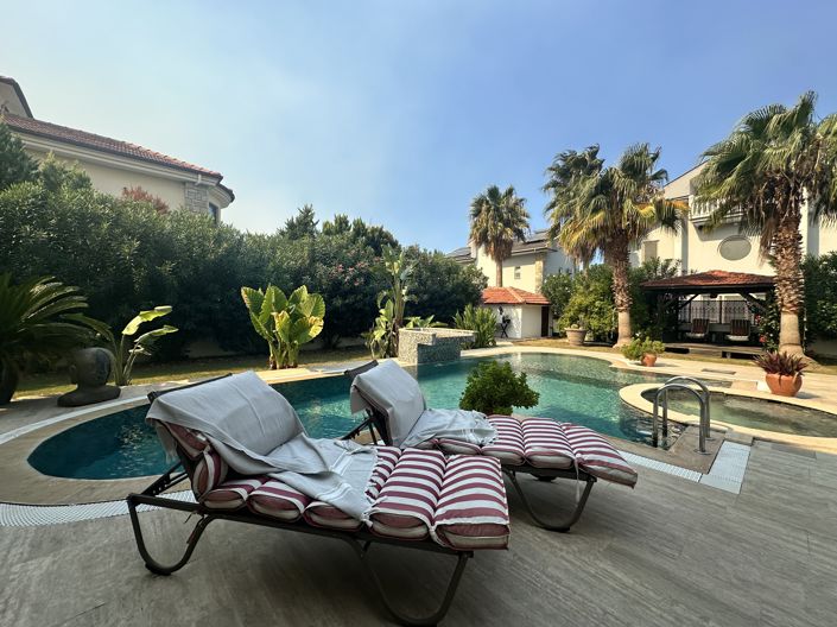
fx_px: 338
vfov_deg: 85.6
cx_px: 418
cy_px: 314
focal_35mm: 14
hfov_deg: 102.1
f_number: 2.2
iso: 40
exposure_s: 1/1114
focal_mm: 2.22
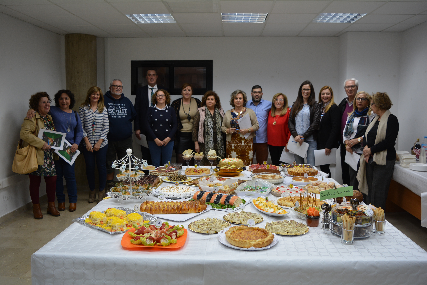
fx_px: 392
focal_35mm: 33
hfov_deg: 57.2
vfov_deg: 40.0
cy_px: 142
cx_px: 214
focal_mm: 22
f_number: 4.5
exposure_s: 1/80
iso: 400
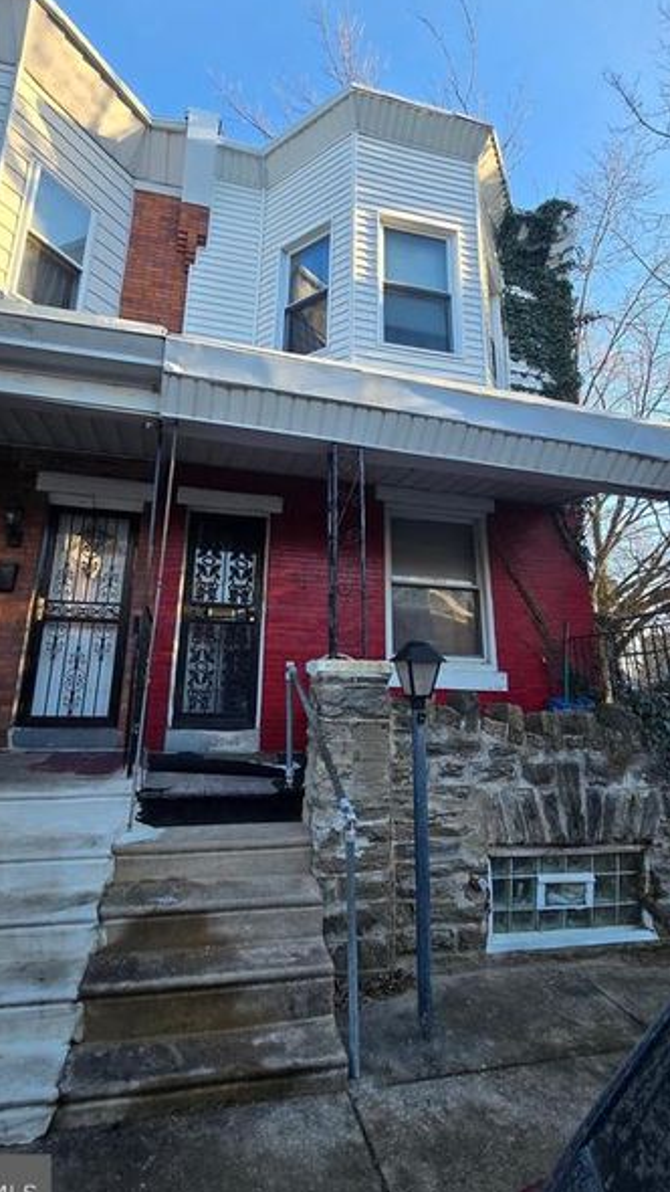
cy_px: 553
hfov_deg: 67.1
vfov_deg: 99.2
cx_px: 337
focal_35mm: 16
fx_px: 505
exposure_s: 1/305
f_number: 2.2
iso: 50
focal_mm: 2.2
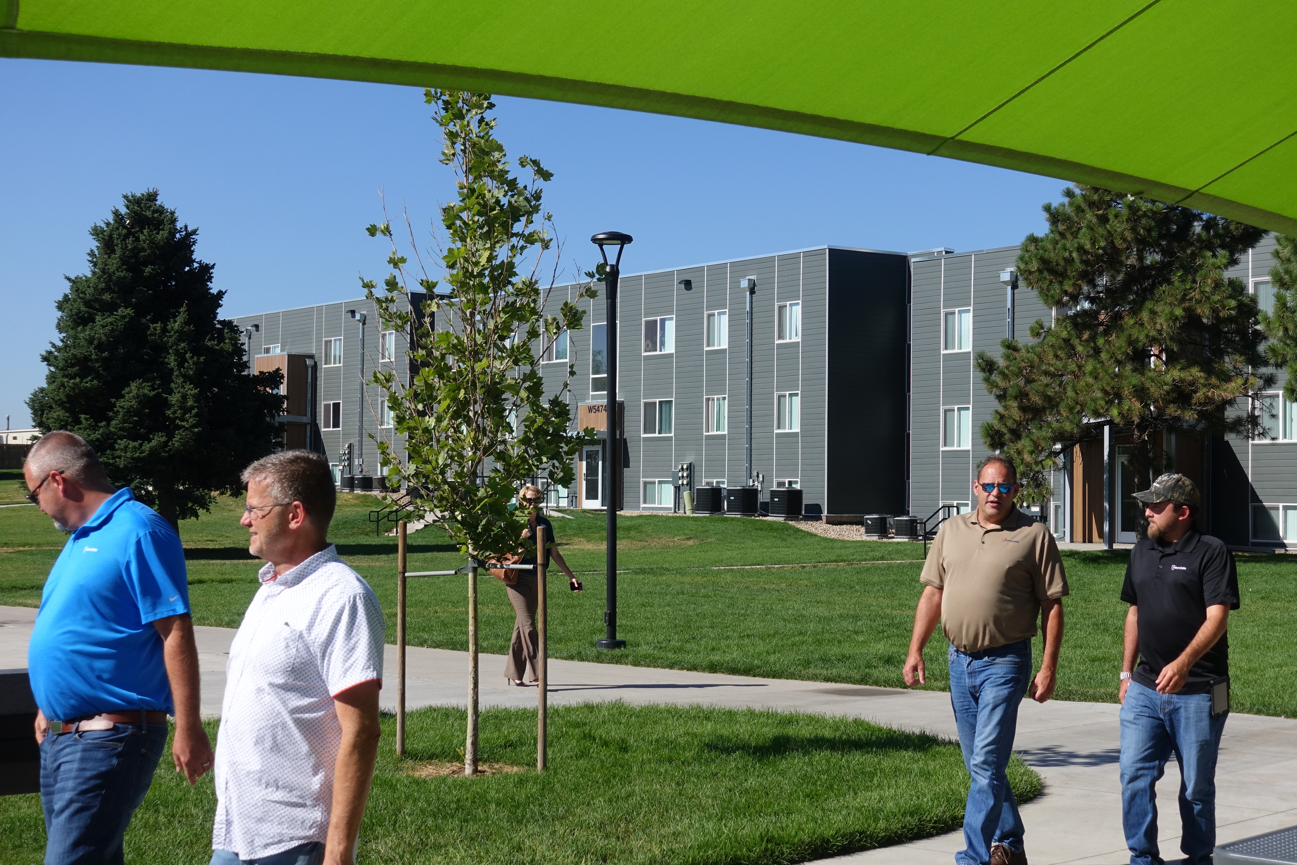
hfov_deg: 34.5
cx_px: 648
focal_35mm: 58
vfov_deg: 23.4
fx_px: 2089
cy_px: 432
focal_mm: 21.39
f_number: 5.6
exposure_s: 1/640
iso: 125
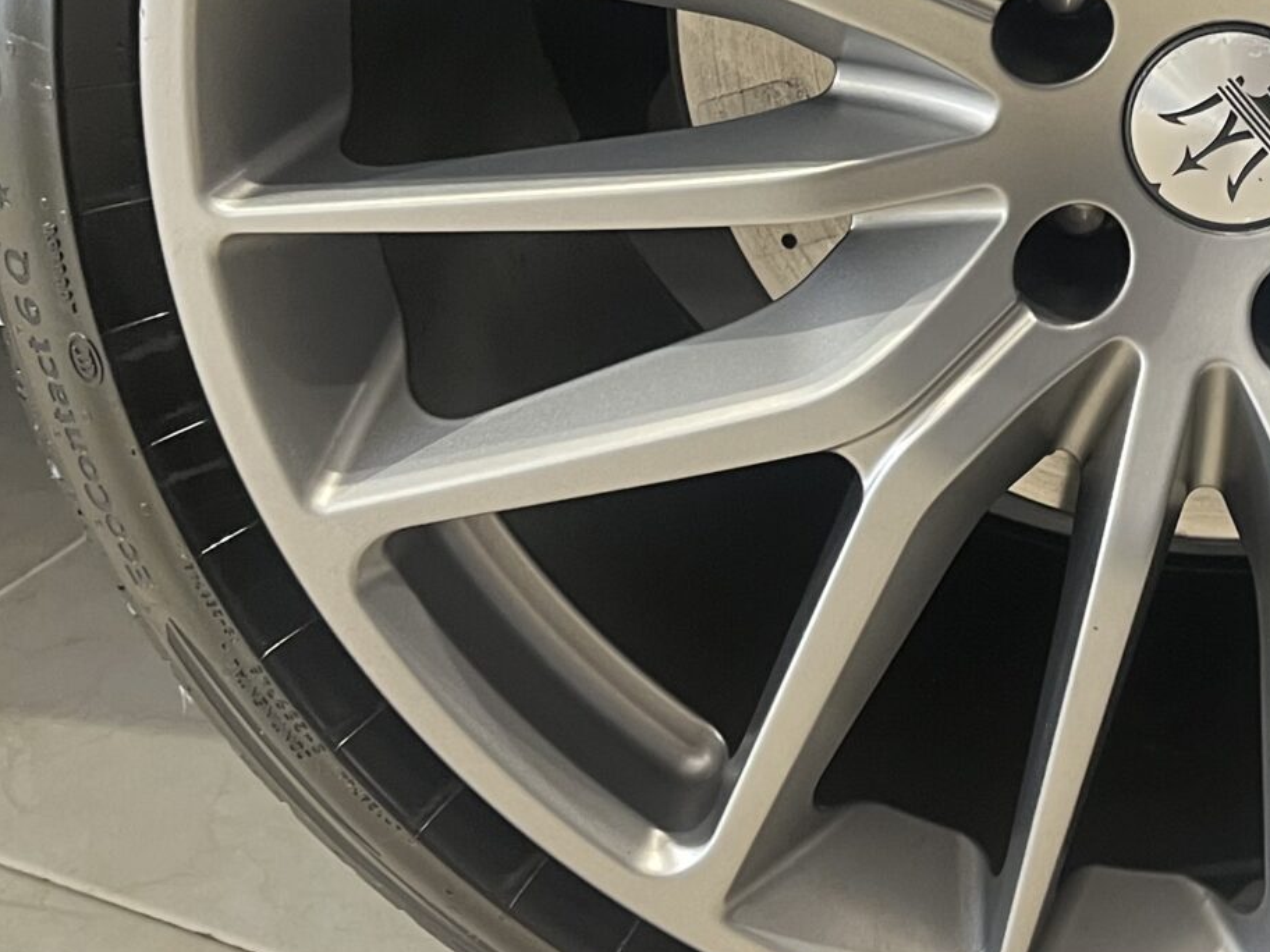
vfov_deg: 19.8
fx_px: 2678
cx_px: 1156
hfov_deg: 25.8
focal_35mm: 73
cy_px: 78
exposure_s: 1/50
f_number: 1.6
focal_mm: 5.1
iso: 250
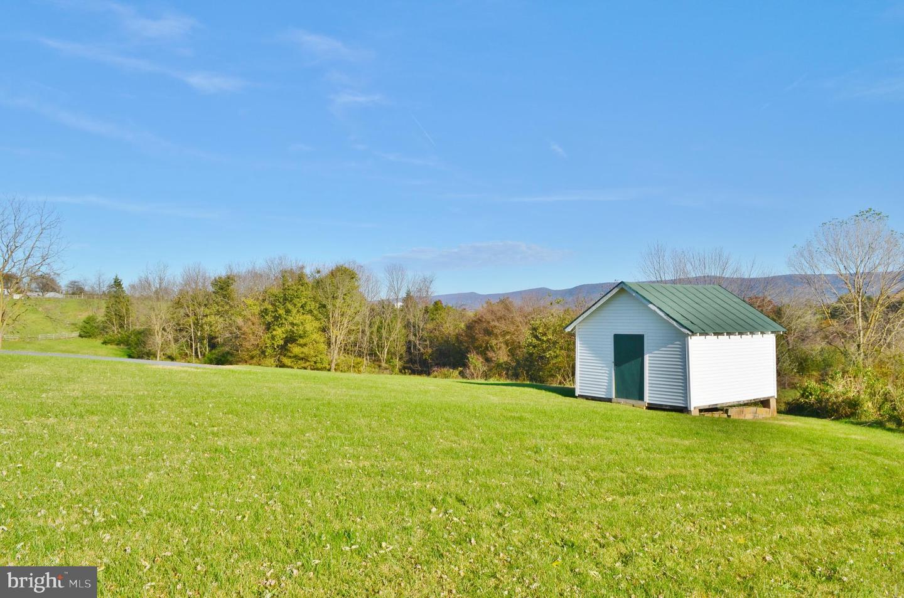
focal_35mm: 27
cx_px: 452
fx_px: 676
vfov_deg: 47.7
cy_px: 299
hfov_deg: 67.5
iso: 200
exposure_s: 1/320
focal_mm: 18
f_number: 10
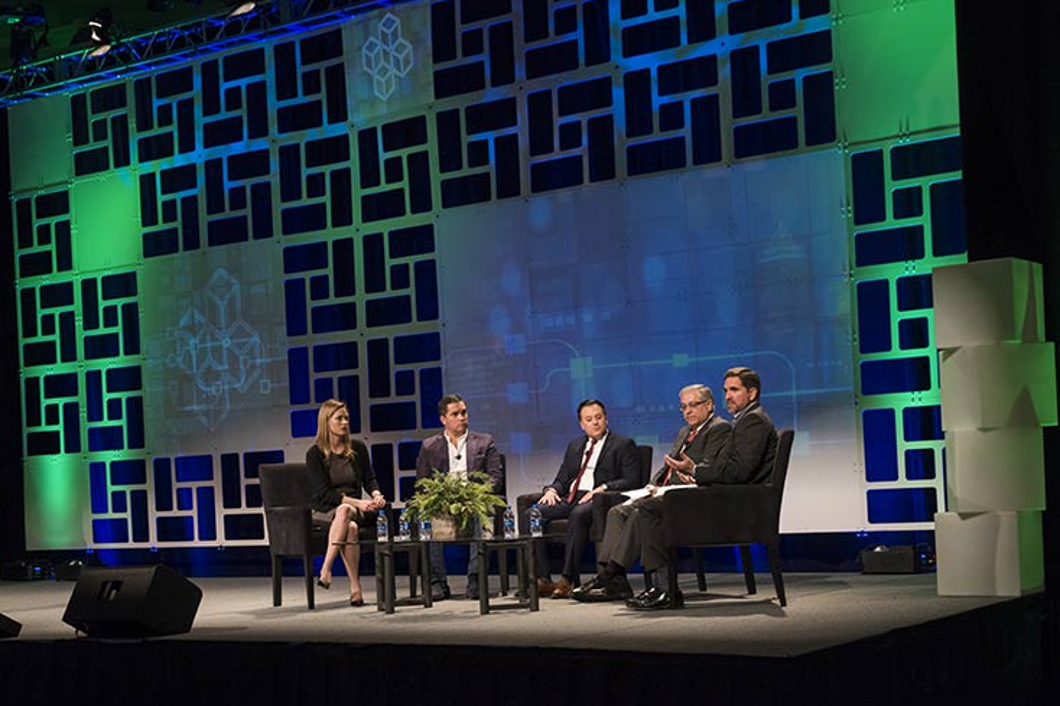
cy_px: 359
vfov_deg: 28.6
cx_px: 527
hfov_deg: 41.9
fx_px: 1383
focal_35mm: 47
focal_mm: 46
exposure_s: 1/125
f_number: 6.3
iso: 1000
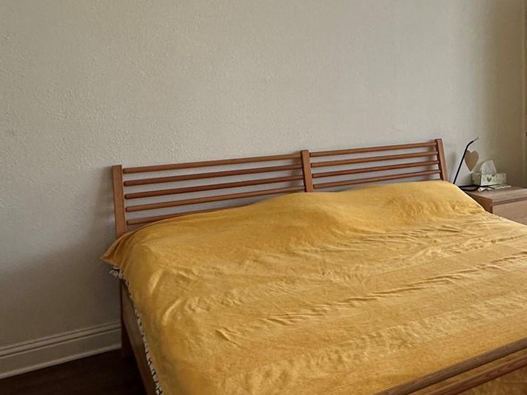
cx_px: 531
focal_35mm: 39
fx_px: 594
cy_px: 104
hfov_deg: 41.4
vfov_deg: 36.1
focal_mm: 2.22
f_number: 2.2
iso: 160
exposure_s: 1/120
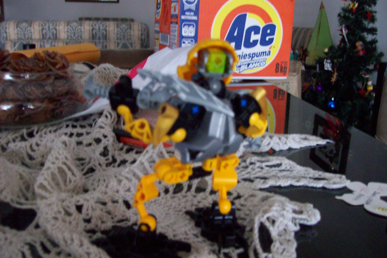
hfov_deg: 50.7
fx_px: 408
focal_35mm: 38
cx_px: 194
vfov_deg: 35.0
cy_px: 125
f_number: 2.7
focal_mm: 6
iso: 160
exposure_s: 1/8
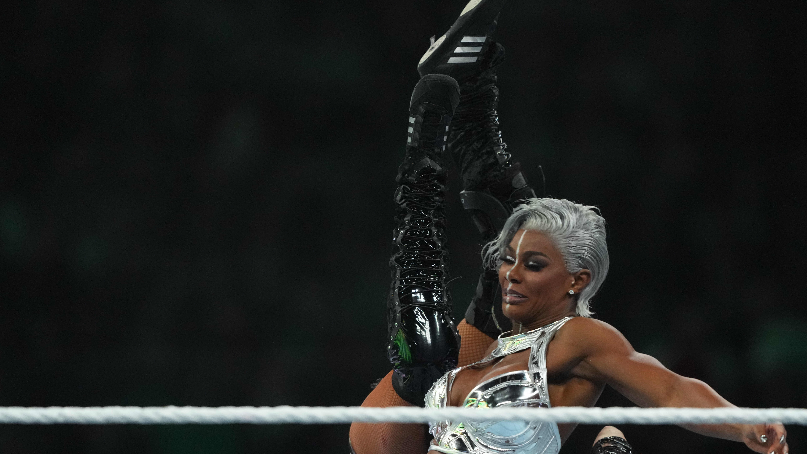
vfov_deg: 2.1
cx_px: 425
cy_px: 359
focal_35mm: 588
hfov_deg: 3.7
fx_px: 12582
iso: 6400
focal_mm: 400
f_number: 3.2
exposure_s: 1/1000
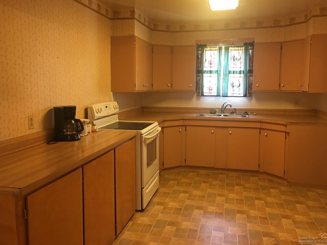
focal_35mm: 31
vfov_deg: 45.4
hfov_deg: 58.3
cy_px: 117
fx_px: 293
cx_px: 159
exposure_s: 1/15
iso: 64
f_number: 2.2
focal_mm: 4.15
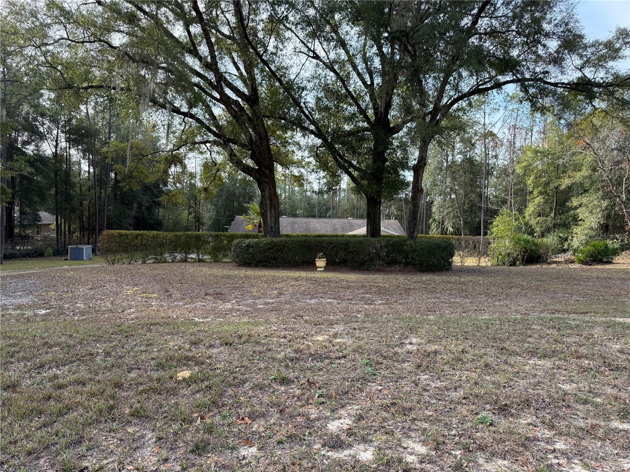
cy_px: 236
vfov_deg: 56.8
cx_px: 315
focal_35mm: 24
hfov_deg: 71.6
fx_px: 437
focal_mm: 6.76
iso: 100
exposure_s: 1/1192
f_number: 1.78
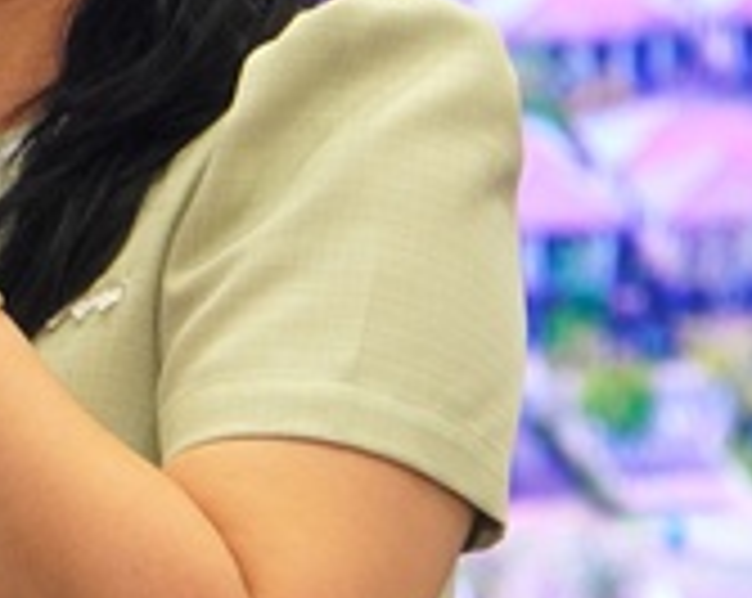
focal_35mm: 619
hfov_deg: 3.1
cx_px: -405
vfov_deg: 2.5
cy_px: 83
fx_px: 13752
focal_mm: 105
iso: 1000
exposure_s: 1/200
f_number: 4
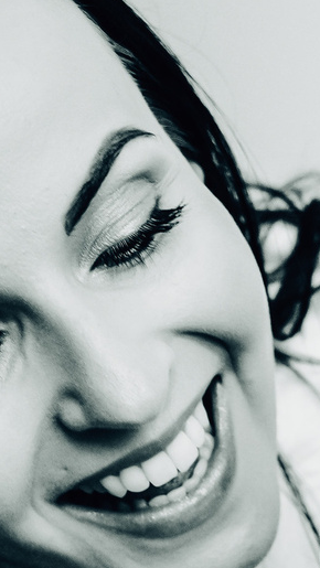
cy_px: 574
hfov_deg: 6.8
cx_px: 226
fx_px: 2676
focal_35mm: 178
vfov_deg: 12.0
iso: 1250
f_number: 2.8
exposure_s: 1/160
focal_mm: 34.1
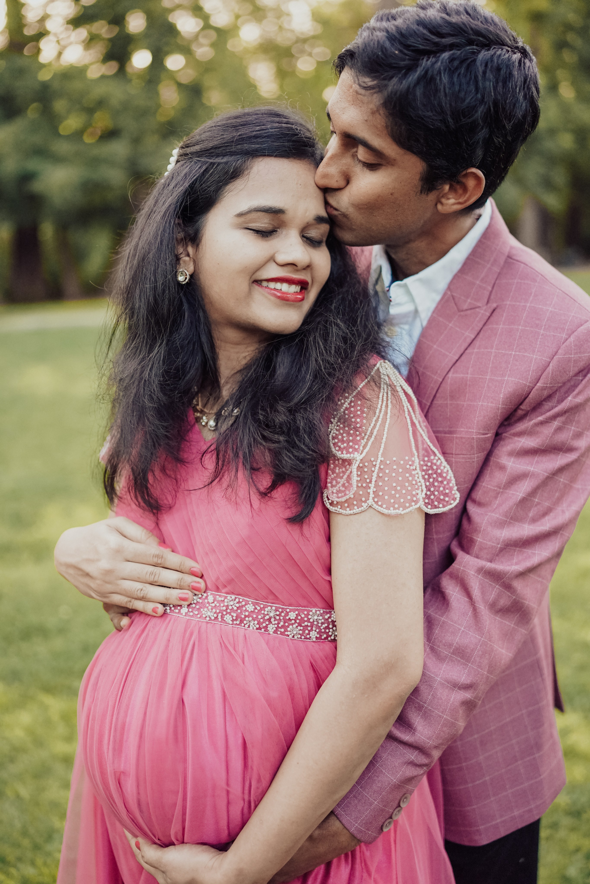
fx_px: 860
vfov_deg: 54.4
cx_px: 295
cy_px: 442
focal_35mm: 35
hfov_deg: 37.9
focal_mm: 35
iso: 1600
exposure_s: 1/640
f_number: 1.6
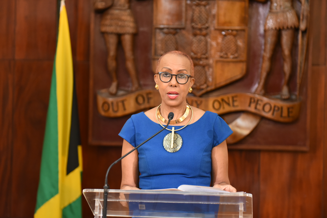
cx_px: 164
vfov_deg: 8.6
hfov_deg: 12.8
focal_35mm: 160
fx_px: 1453
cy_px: 109
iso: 4000
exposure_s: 1/320
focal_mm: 160
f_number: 2.8
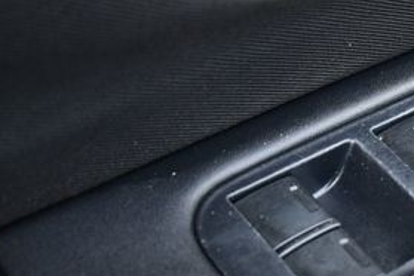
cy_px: 99
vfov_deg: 12.4
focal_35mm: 110
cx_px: 463
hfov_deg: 17.9
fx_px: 1265
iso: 1600
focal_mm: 32
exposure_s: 1/125
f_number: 4.5
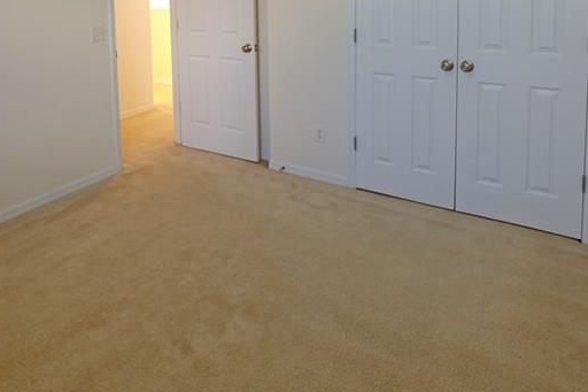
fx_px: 490
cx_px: 172
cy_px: 33
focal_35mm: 30
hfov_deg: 59.7
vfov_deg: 40.1
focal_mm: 10
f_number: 4
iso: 640
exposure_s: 1/30
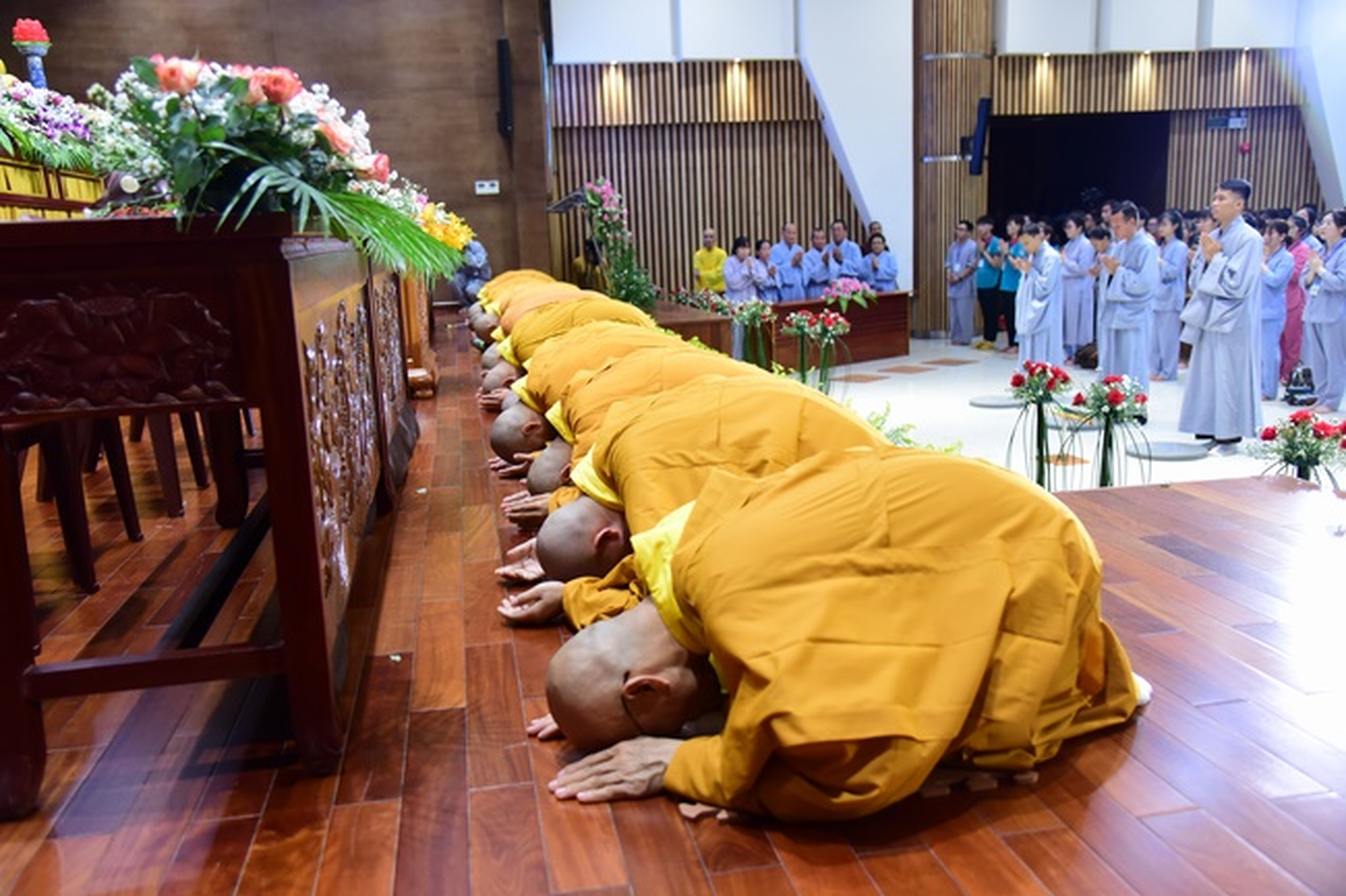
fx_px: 1159
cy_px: 448
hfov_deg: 60.3
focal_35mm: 31
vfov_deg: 42.3
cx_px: 673
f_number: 4
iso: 1600
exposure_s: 1/60
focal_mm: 31
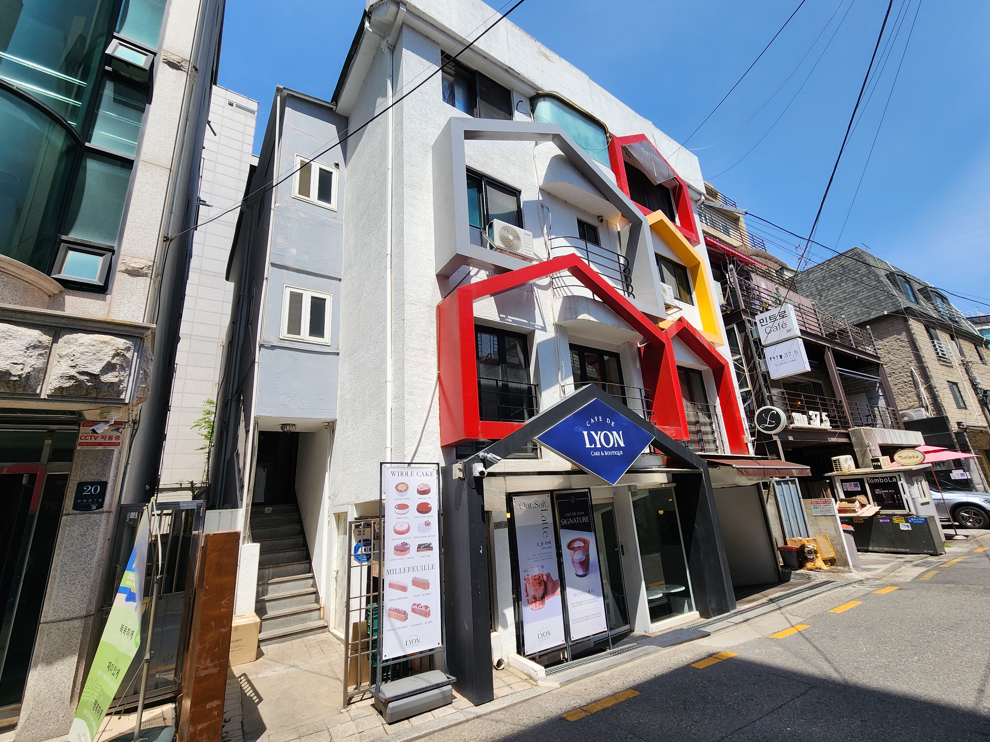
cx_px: 514
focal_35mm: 14
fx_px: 400
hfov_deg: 102.0
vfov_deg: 85.7
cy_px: 372
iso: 50
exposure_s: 1/1593
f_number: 2.2
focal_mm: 2.2
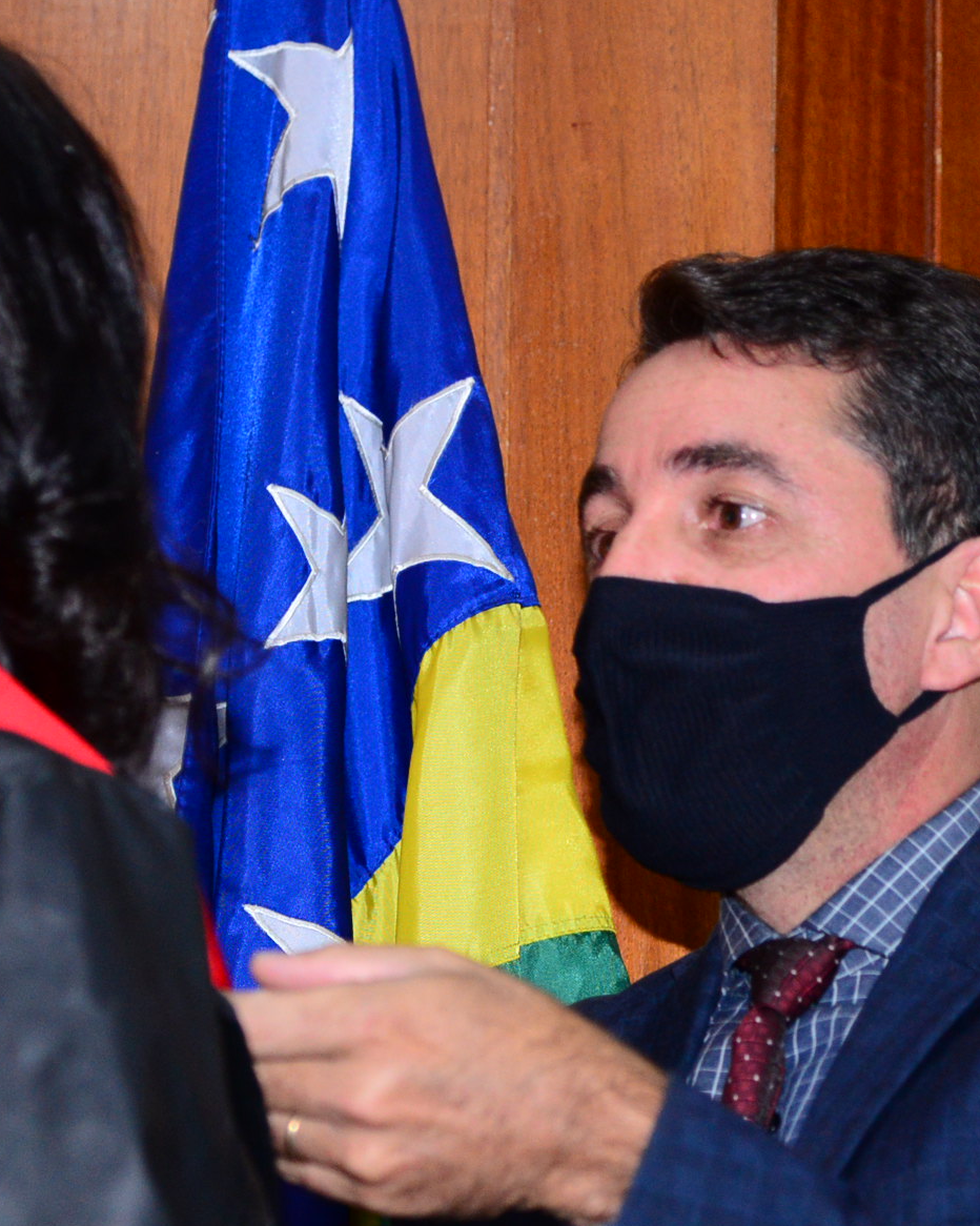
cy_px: 906
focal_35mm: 189
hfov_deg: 8.2
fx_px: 6856
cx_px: 338
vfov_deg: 10.2
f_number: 4
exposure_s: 1/125
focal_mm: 78
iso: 1600
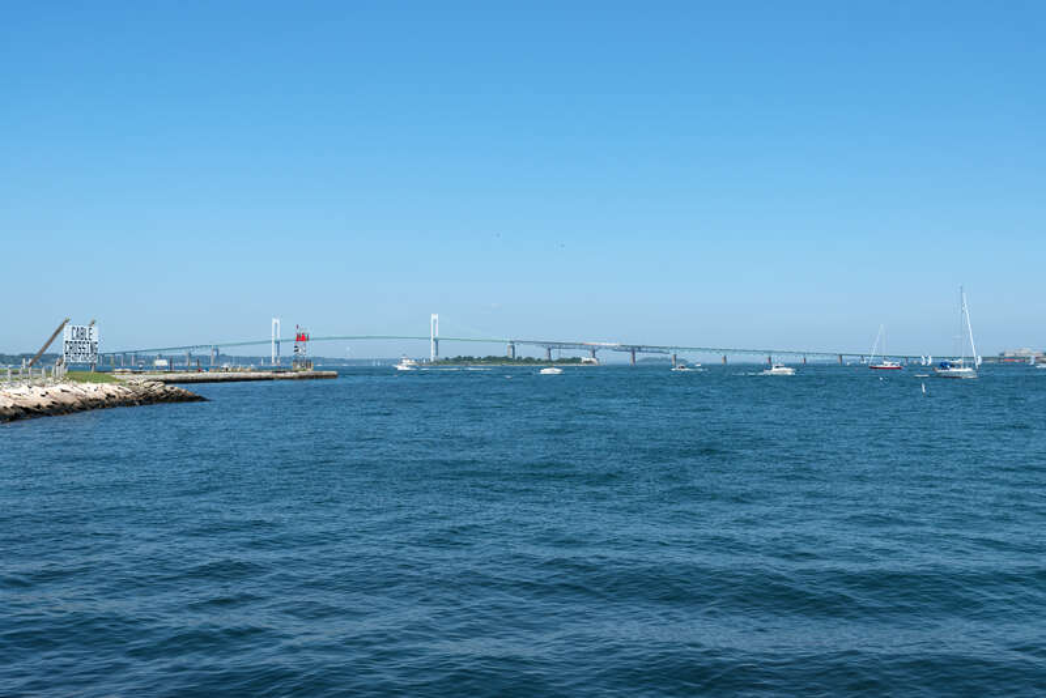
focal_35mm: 40
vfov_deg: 33.4
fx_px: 1163
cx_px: 523
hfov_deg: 48.4
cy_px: 349
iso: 100
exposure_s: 1/400
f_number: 8
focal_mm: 40
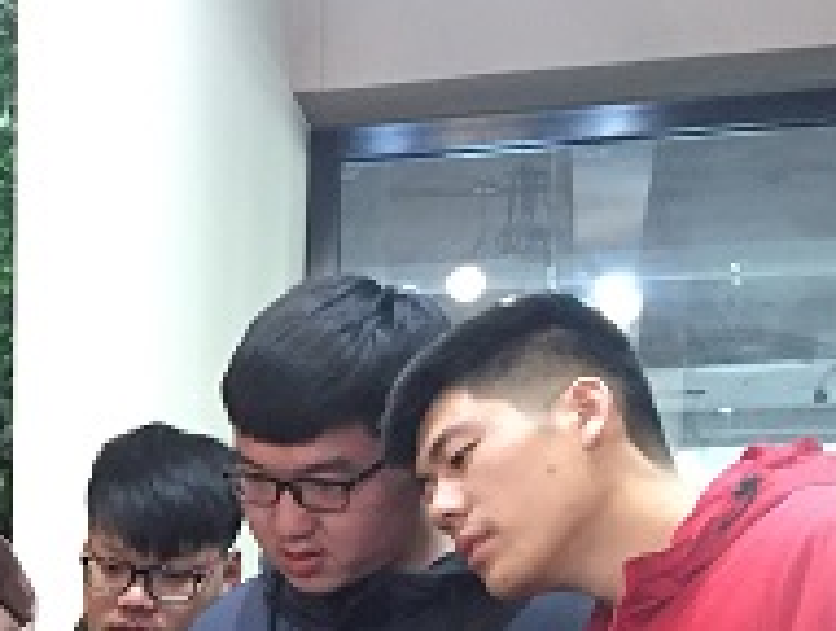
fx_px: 2347
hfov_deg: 18.5
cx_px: -302
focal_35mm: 97
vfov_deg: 14.5
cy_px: 868
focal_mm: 4.15
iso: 250
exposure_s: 1/17
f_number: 2.2
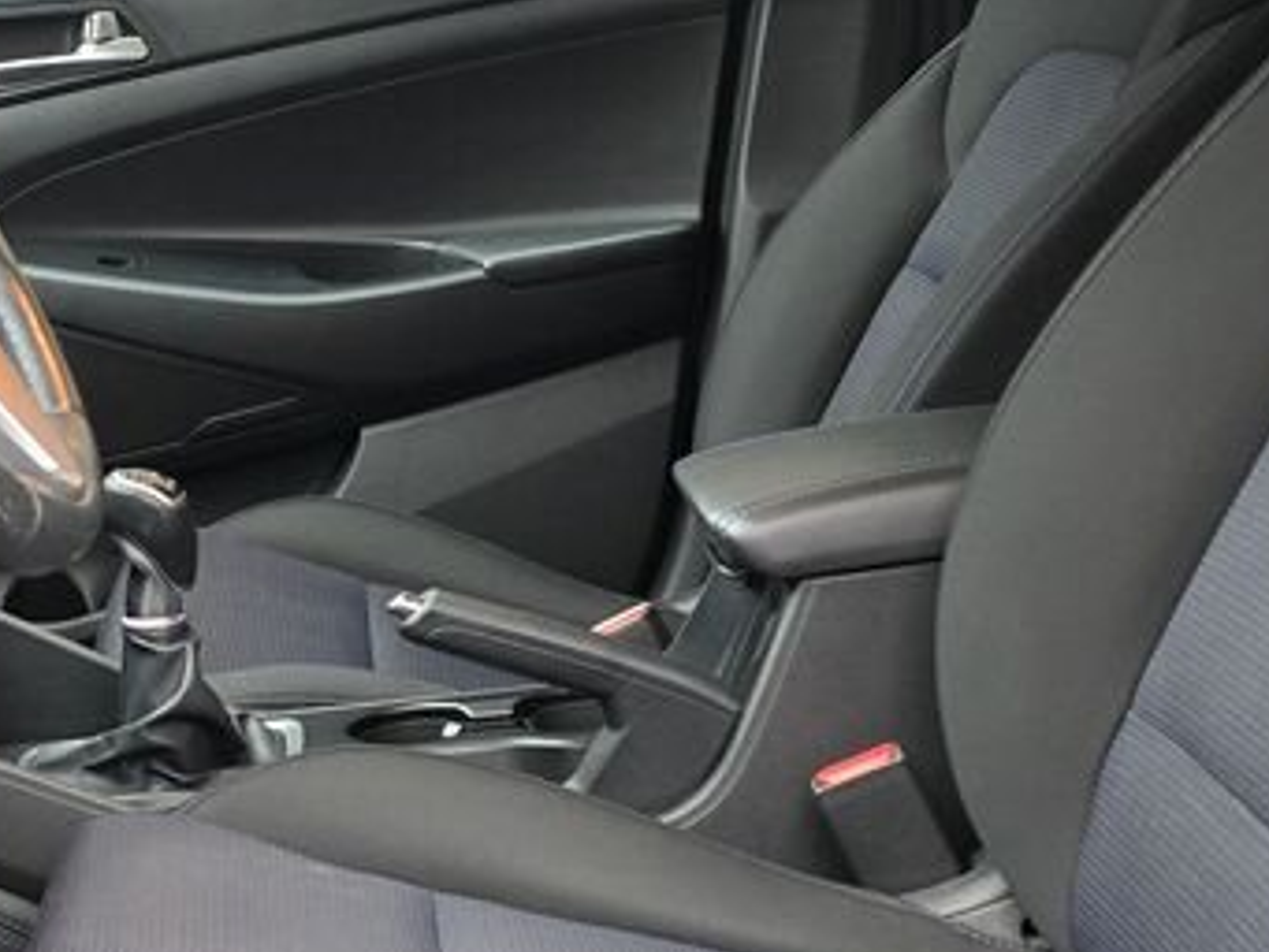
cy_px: 472
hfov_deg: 27.2
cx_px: 127
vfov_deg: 21.3
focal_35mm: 69
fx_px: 2530
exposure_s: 1/100
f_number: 1.7
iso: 640
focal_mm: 6.3
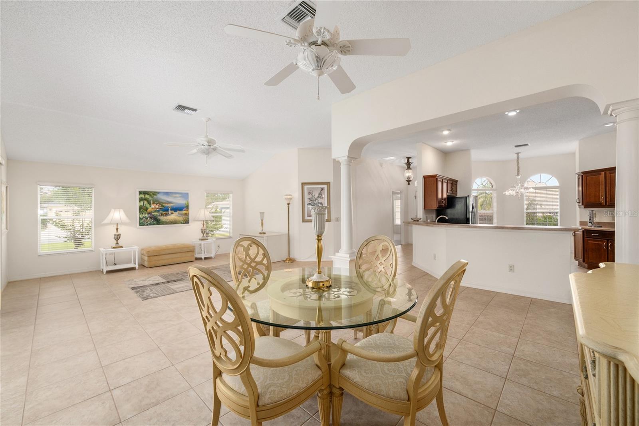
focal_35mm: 14
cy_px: 213
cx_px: 320
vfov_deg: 81.2
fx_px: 248
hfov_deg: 104.3
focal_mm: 14
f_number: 8
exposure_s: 1/25
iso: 400
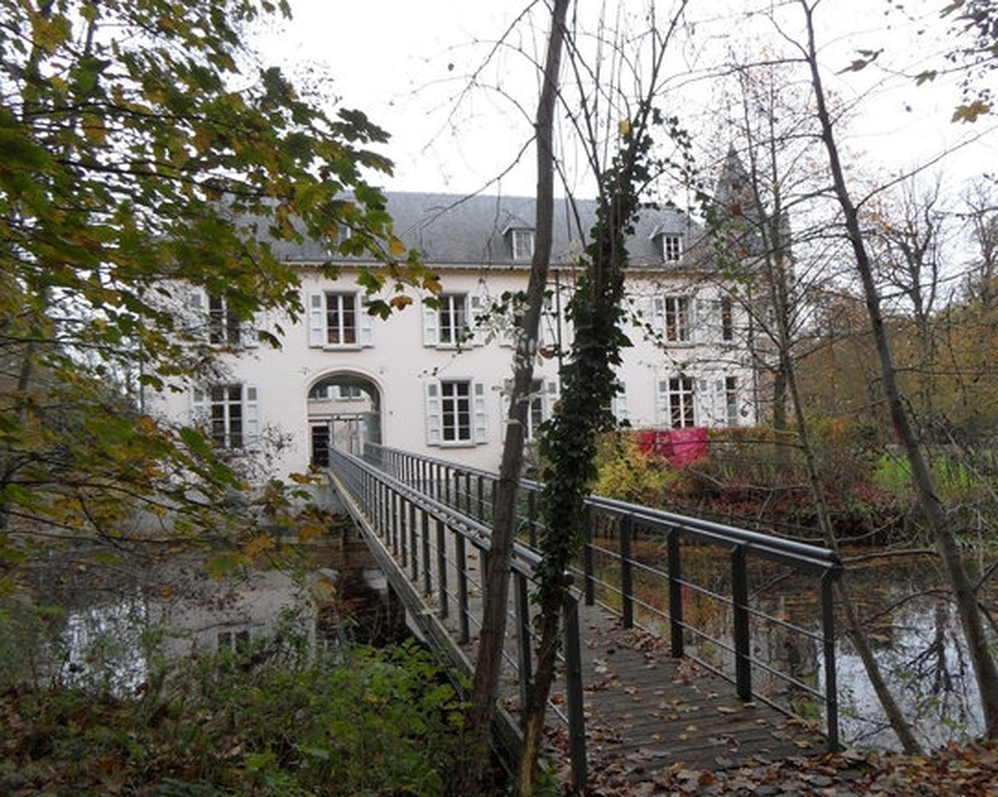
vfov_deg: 54.9
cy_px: 413
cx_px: 502
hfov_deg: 66.1
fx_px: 767
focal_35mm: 26
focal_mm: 3.9
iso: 100
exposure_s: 1/60
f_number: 3.2
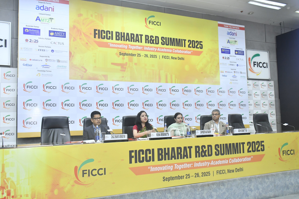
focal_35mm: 33
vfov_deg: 40.0
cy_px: 100
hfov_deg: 57.2
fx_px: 274
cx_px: 150
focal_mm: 22
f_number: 4.5
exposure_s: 1/100
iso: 1600
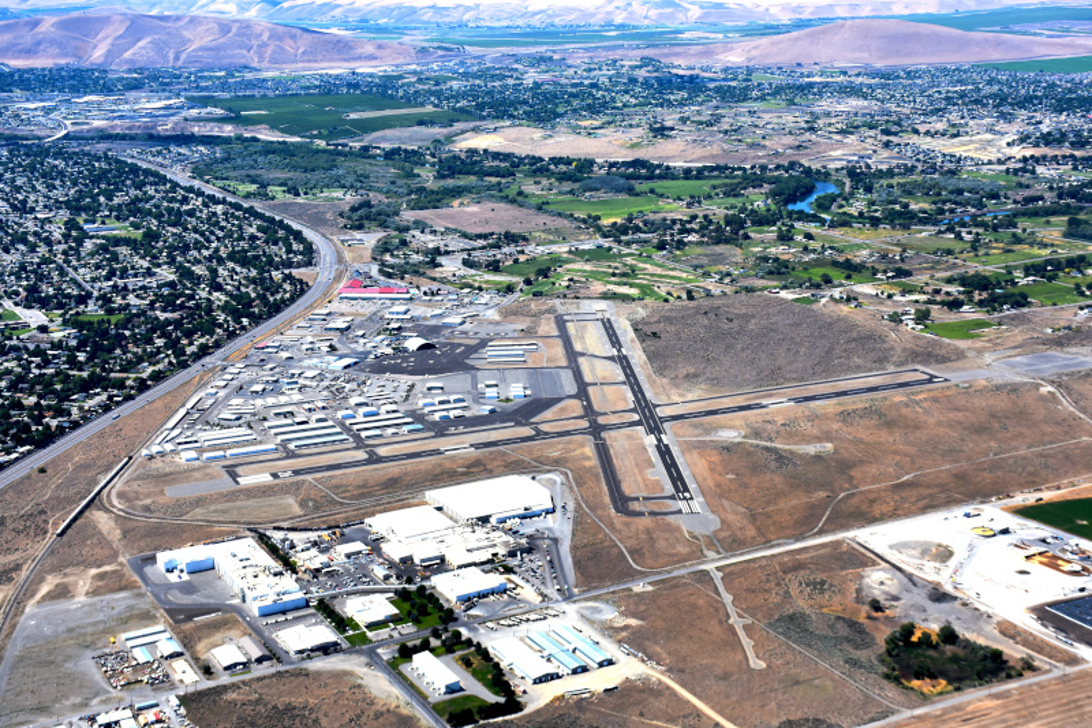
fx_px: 1592
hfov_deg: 37.9
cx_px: 546
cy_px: 364
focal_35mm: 52
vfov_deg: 25.7
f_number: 8
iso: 160
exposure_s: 1/500
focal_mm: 35
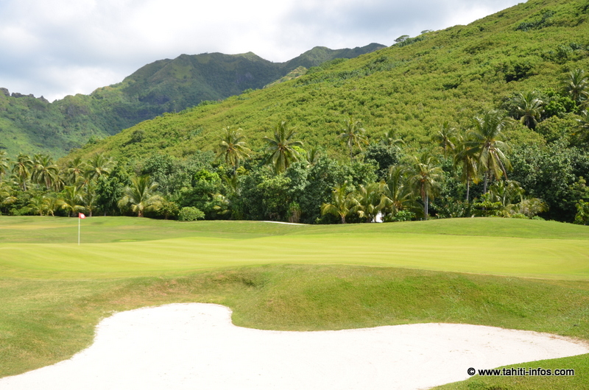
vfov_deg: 39.8
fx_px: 539
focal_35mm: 33
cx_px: 294
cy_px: 195
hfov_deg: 57.3
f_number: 8
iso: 100
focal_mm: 22
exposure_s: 1/250
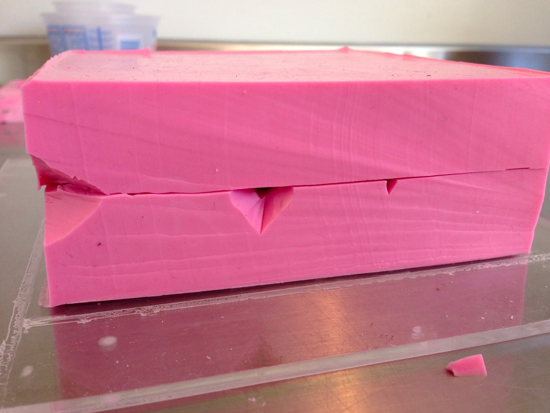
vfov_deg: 42.9
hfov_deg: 55.4
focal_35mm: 33
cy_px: 206
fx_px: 524
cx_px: 275
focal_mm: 4.12
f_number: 2.4
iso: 64
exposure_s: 1/60
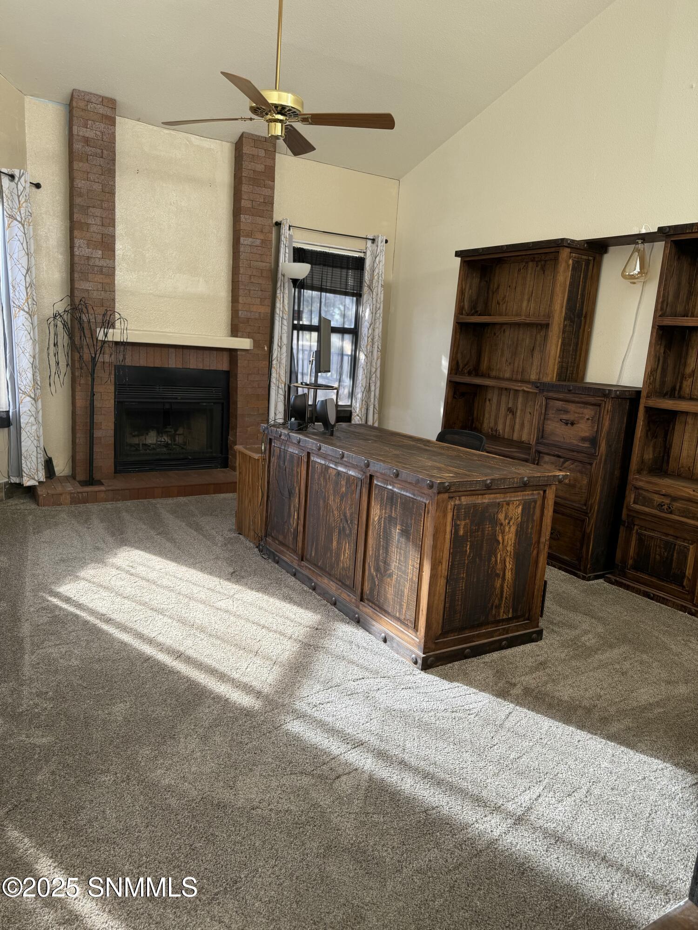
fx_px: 645
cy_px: 465
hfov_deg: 56.8
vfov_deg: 71.6
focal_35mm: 24
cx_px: 349
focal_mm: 6.76
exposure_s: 1/121
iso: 100
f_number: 1.78
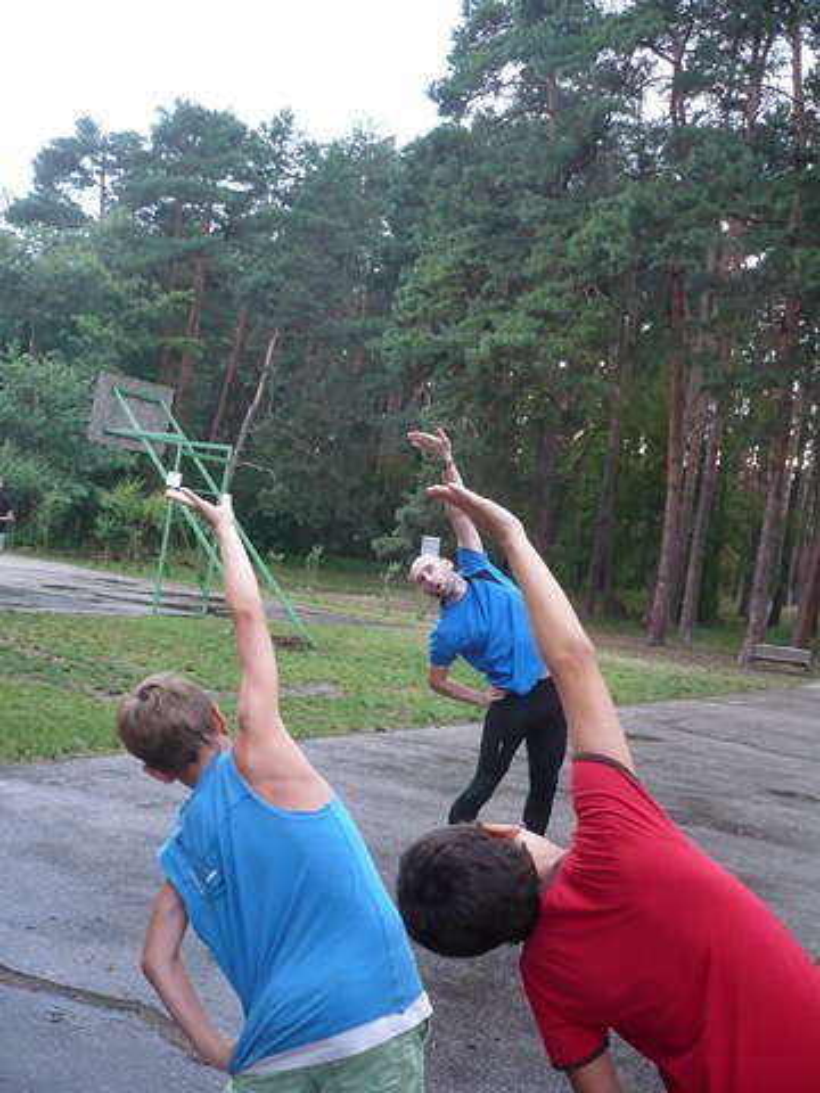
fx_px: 1105
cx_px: 410
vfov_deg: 52.6
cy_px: 546
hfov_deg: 40.7
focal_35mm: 35
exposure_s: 1/80
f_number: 2.8
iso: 200
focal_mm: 5.8
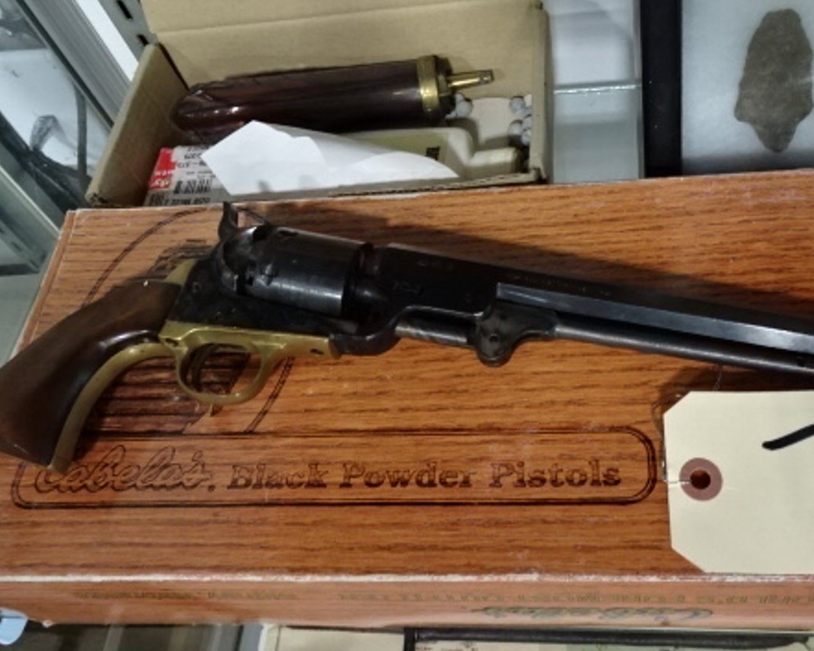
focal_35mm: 34
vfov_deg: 42.9
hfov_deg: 52.5
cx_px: 487
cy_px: 232
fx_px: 819
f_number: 3.5
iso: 500
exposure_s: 1/30
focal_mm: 4.1
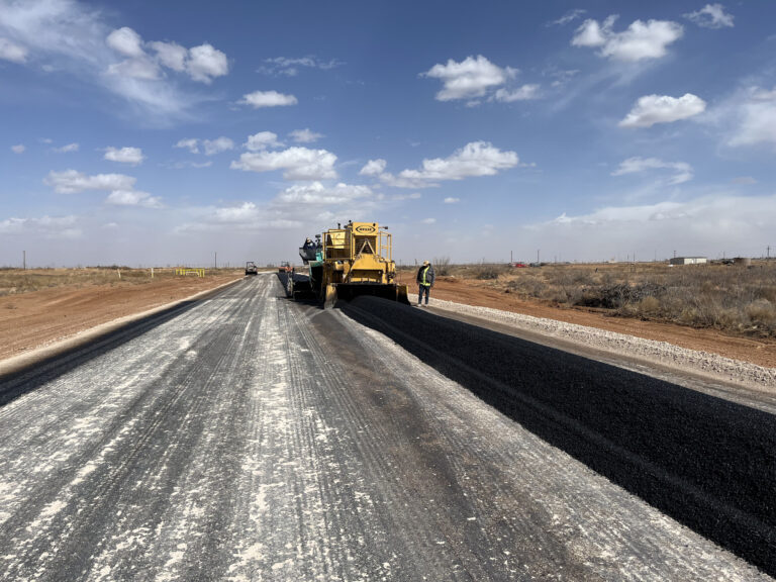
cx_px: 388
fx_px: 583
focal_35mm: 26
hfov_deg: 67.3
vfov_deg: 53.1
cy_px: 291
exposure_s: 1/6494
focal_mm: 5.1
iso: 50
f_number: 1.6
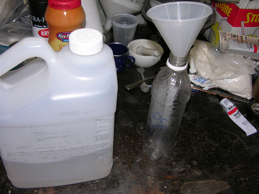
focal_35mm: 36
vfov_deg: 39.7
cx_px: 130
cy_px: 97
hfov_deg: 51.4
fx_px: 269
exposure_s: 1/60.1
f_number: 2.8
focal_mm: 9.2
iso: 50
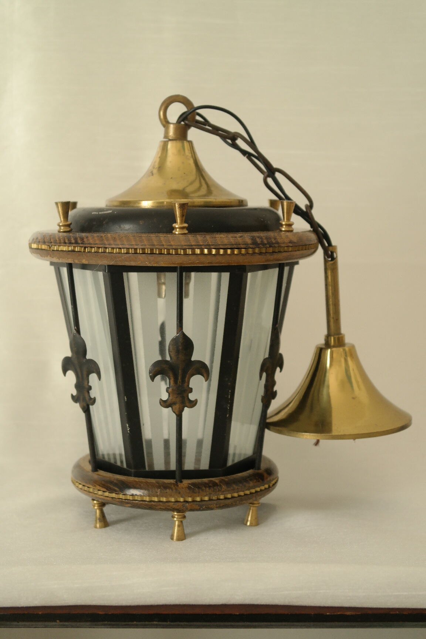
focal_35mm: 69
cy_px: 320
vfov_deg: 29.2
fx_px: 1225
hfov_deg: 19.7
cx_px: 213
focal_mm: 45
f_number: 5.6
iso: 800
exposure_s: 1/30
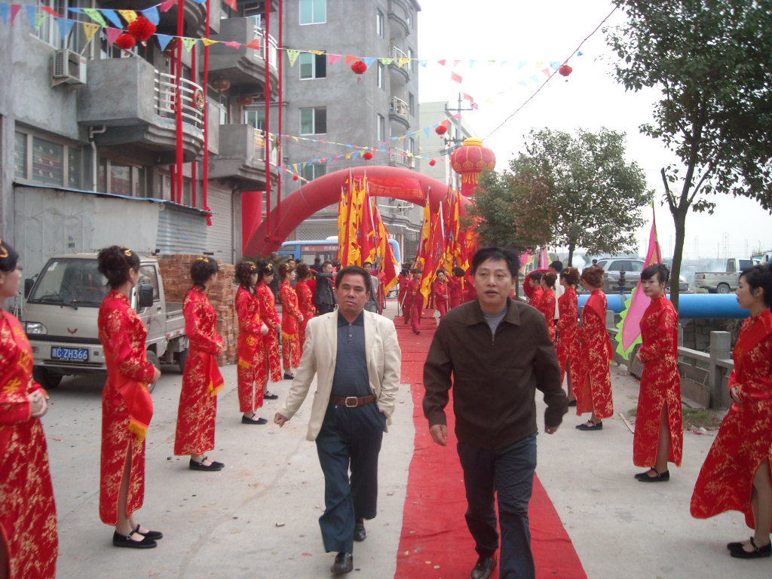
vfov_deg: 40.7
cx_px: 386
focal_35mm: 35
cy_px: 290
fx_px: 781
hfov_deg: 52.6
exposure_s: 1/60
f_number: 2.8
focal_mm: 5.7
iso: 84
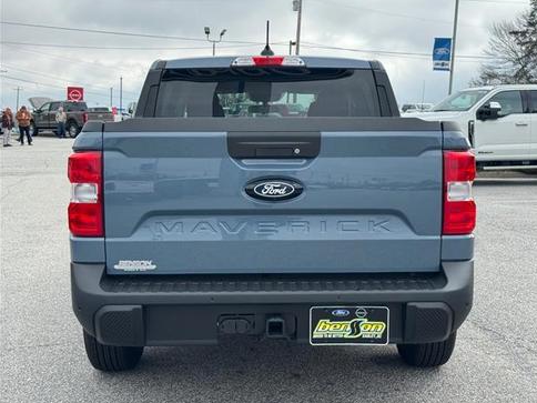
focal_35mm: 50
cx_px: 278
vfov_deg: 29.1
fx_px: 776
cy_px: 201
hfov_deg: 38.2
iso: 64
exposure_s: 1/1427
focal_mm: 6.76
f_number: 1.78
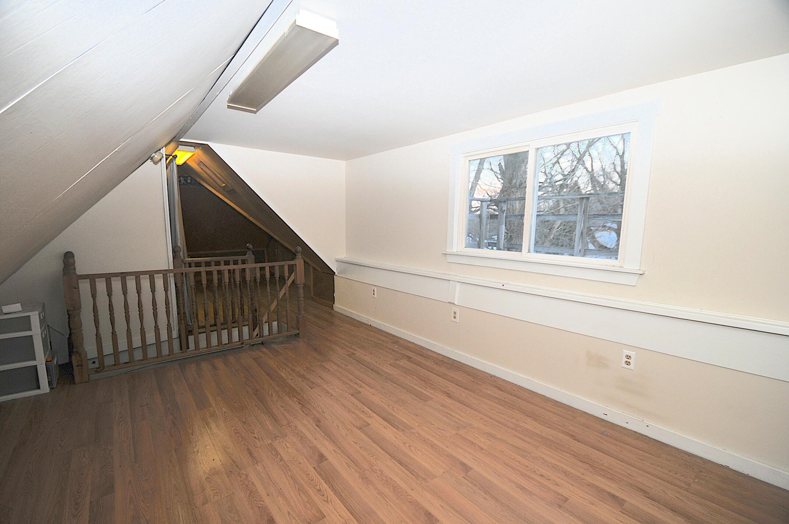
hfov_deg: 100.5
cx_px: 394
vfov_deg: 77.2
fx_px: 328
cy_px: 262
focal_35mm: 15
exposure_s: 1/60
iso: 200
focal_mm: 10
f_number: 3.5
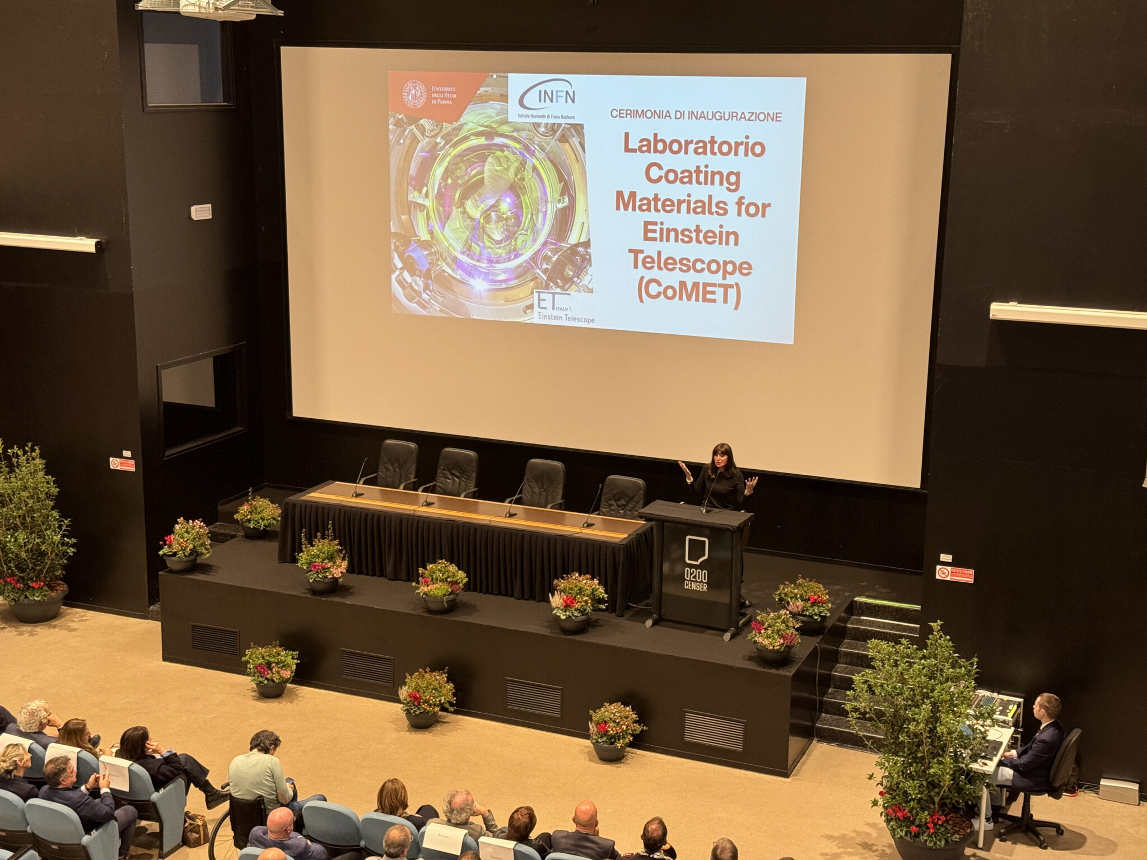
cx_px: 574
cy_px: 430
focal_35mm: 48
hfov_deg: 39.7
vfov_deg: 30.3
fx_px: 1590
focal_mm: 6.86
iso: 125
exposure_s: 1/50
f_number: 1.78
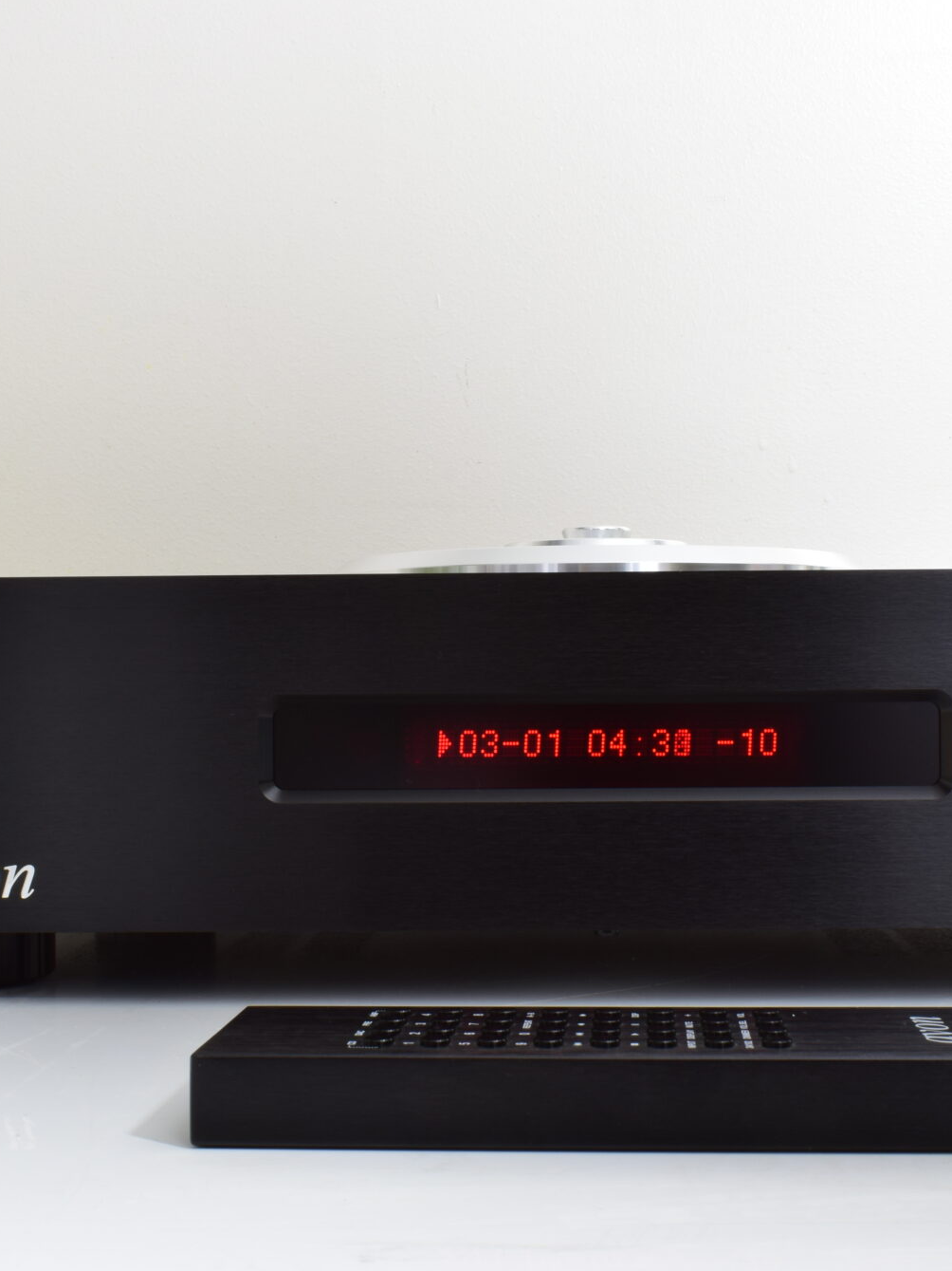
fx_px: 1861
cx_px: 547
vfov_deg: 37.7
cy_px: 644
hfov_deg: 28.7
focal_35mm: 51
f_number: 25
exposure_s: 5
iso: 100
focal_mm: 23
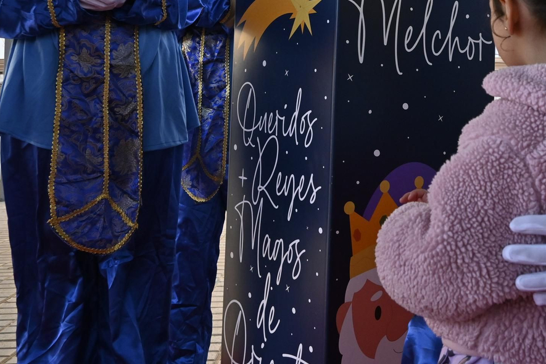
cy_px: 62
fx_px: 720
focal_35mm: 47
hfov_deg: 39.8
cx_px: 441
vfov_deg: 27.7
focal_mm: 17.5
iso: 1000
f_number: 5
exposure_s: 1/320
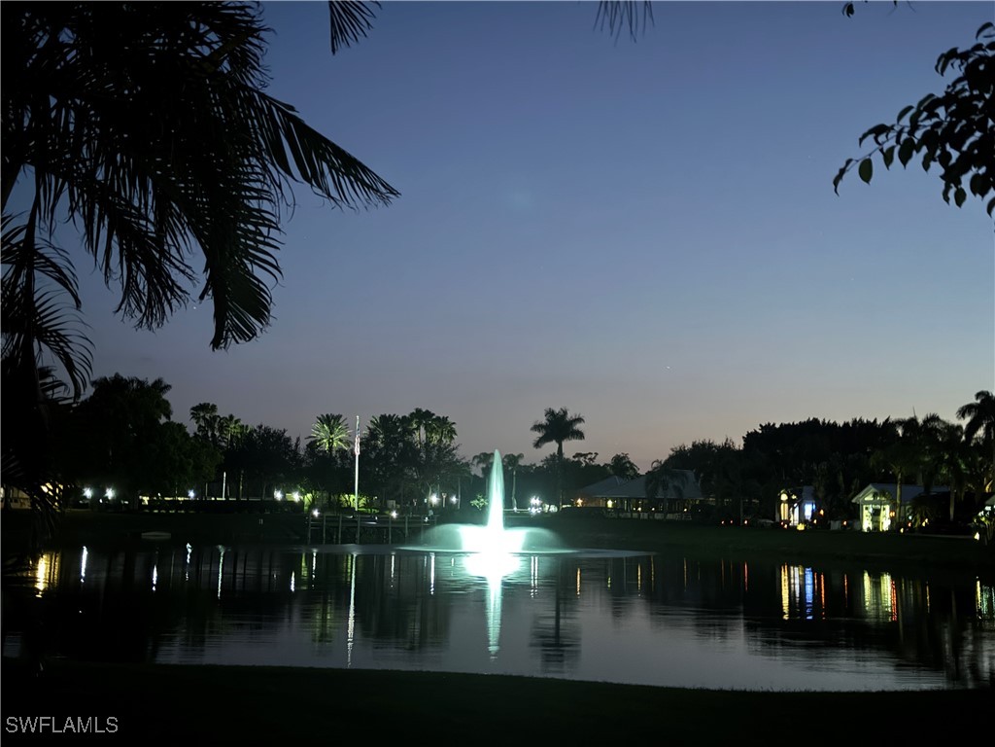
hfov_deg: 39.7
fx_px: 1380
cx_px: 498
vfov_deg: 30.3
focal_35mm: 48
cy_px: 374
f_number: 1.78
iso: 320
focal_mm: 6.76
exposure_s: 1/2
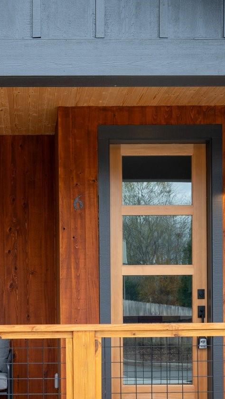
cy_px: 315
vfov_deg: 35.4
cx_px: 42
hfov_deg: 20.7
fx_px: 607
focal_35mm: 57
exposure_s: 1/40
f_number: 8
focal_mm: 22.5
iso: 200
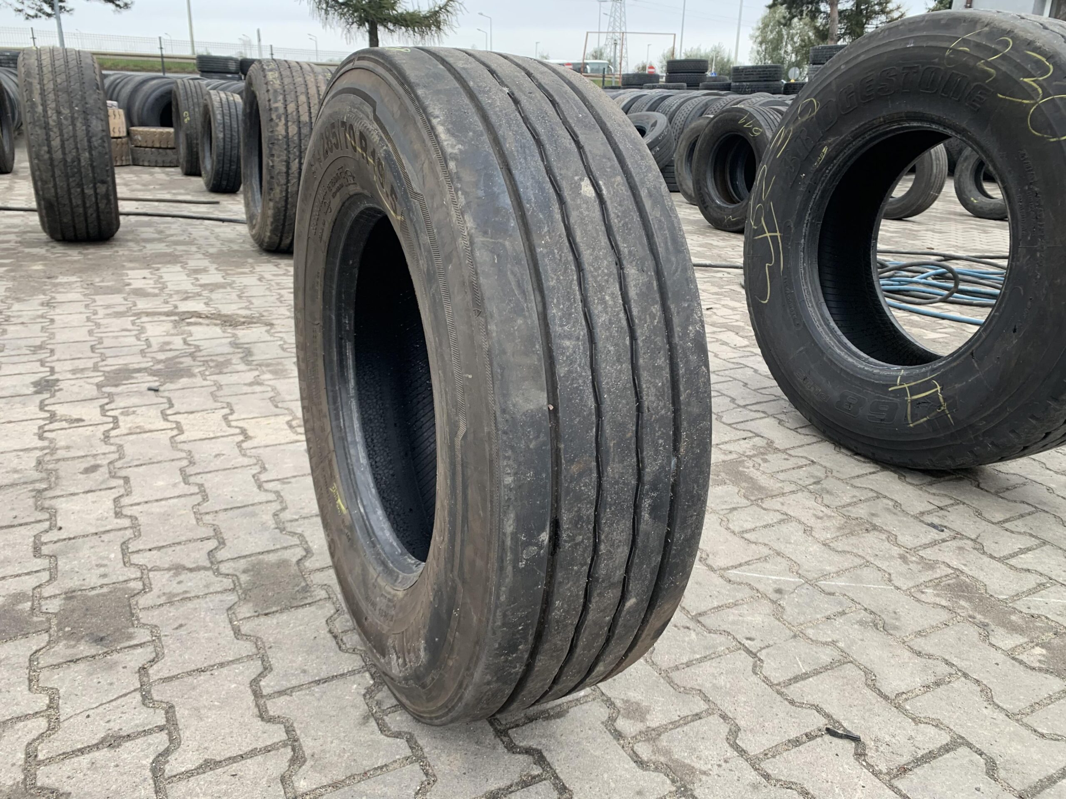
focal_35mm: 26
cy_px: 400
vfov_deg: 53.1
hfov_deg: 67.3
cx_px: 533
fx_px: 801
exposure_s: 1/121
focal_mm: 4.25
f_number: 1.8
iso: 50
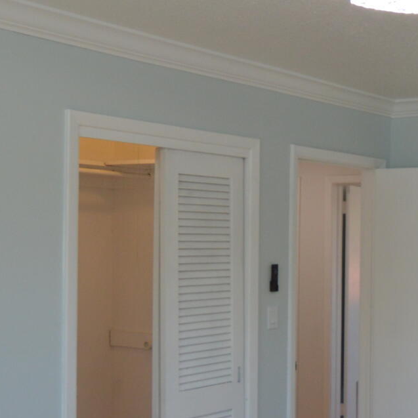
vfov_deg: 28.5
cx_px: 487
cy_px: 255
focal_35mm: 60
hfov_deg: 25.9
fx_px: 820
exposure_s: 1/125
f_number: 5.6
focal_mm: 10
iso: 400
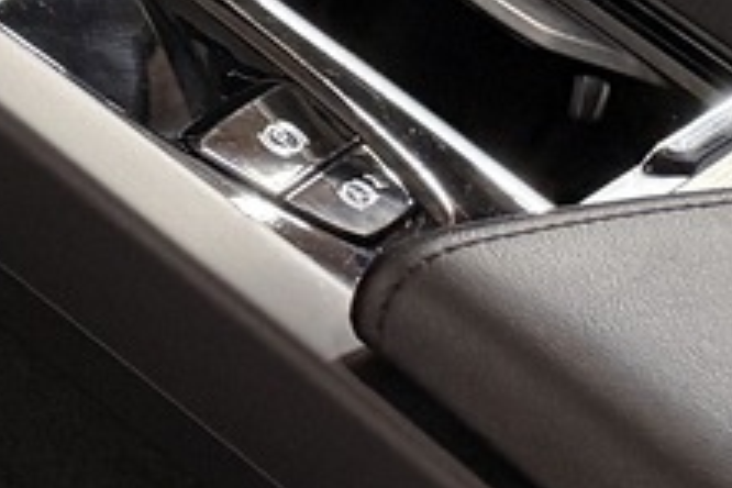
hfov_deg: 9.6
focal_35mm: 162
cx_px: -1527
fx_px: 3294
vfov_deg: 7.8
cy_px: -729
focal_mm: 6.76
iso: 250
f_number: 1.78
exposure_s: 1/50
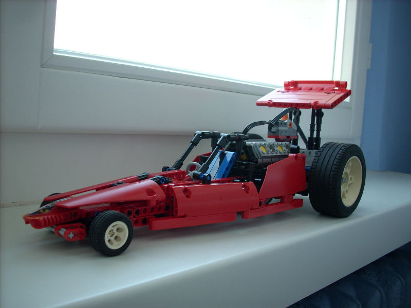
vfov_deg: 38.7
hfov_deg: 50.1
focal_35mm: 37
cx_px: 206
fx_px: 439
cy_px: 154
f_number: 2.8
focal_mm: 6.2
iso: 73
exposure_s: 1/30
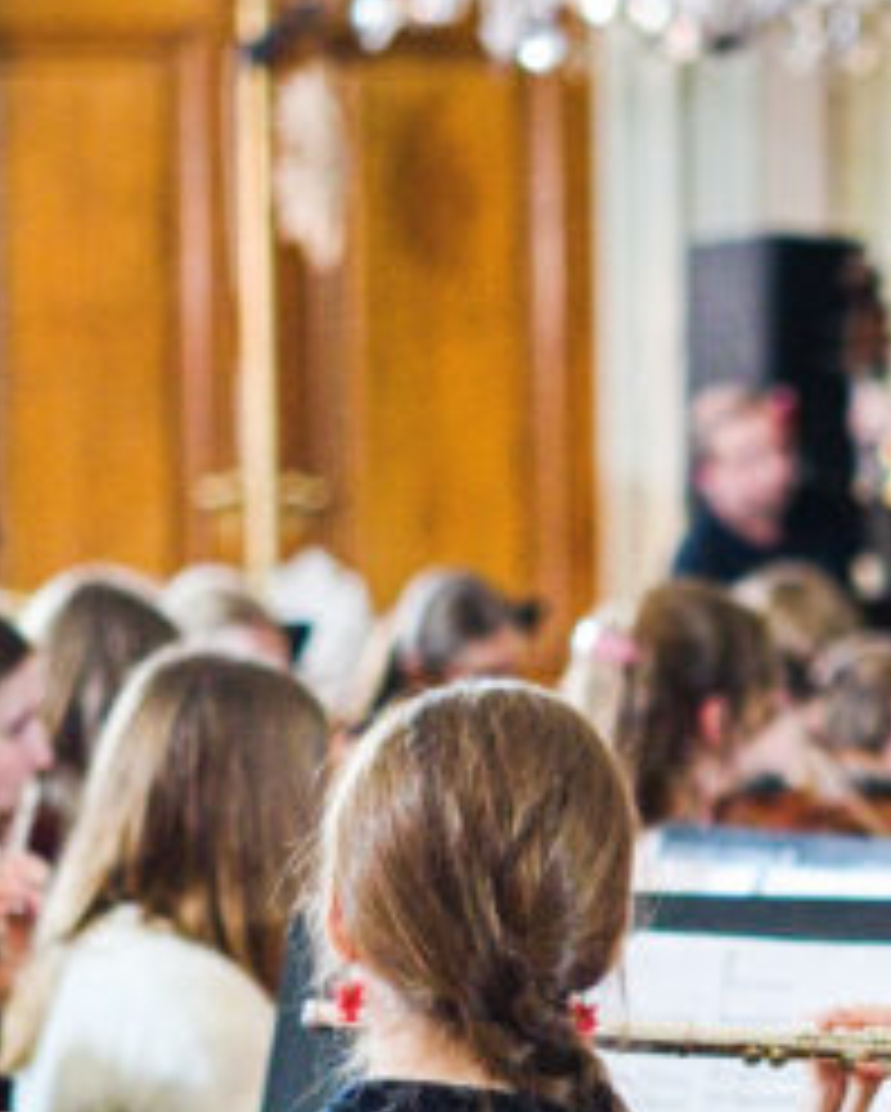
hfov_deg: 10.0
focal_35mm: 152
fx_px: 5004
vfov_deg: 12.6
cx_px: 1008
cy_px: 817
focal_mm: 50
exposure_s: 1/800
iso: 12800
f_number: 1.8
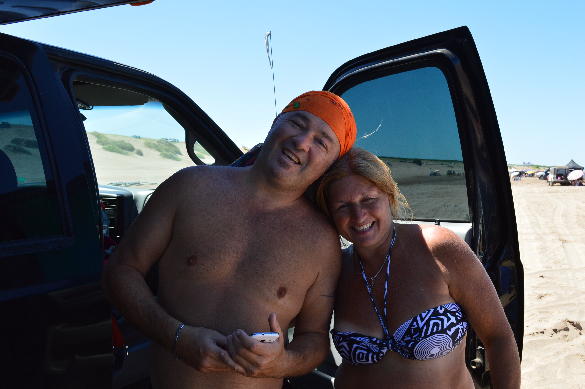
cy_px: 194
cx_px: 292
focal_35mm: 39
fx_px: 633
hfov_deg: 49.6
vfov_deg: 34.1
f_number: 10
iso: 400
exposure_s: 1/250
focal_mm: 26
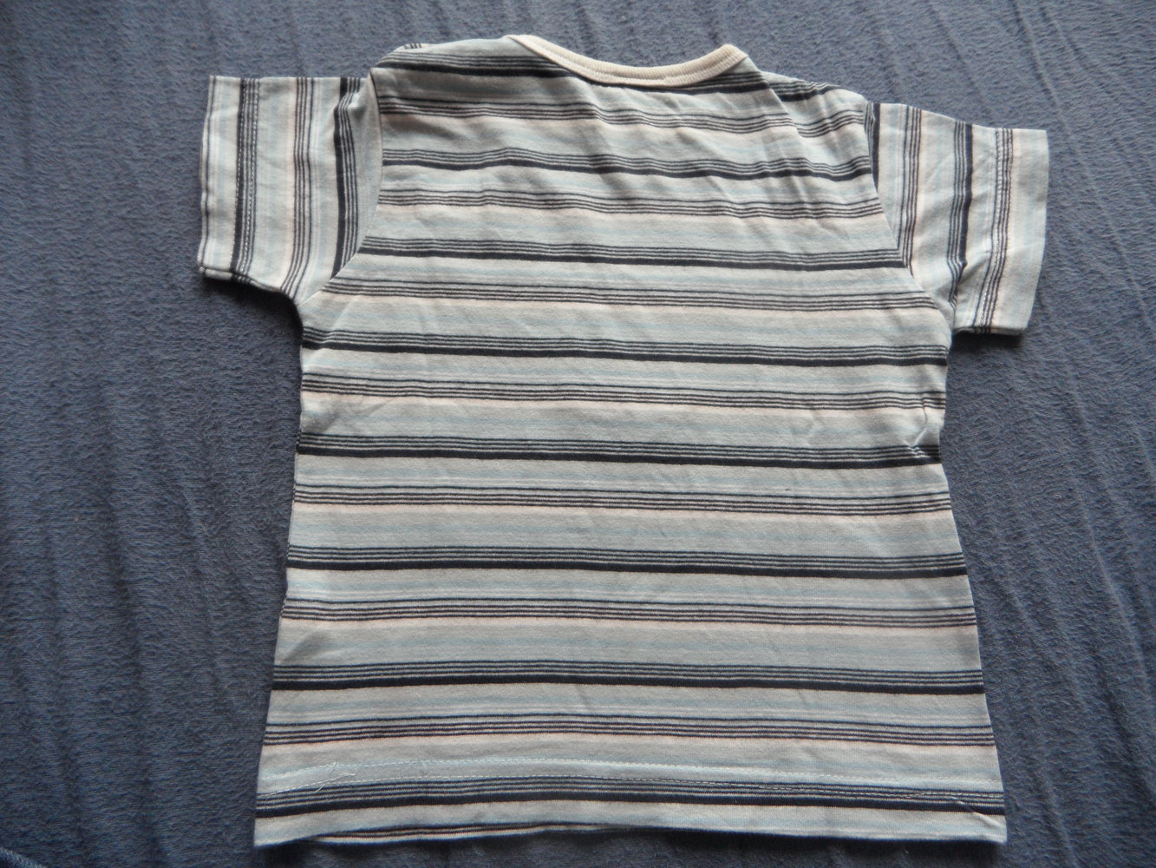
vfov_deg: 56.8
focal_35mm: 24
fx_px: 802
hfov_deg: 71.6
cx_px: 578
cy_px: 434
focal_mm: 4.1
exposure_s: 1/90
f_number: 2.9
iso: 80
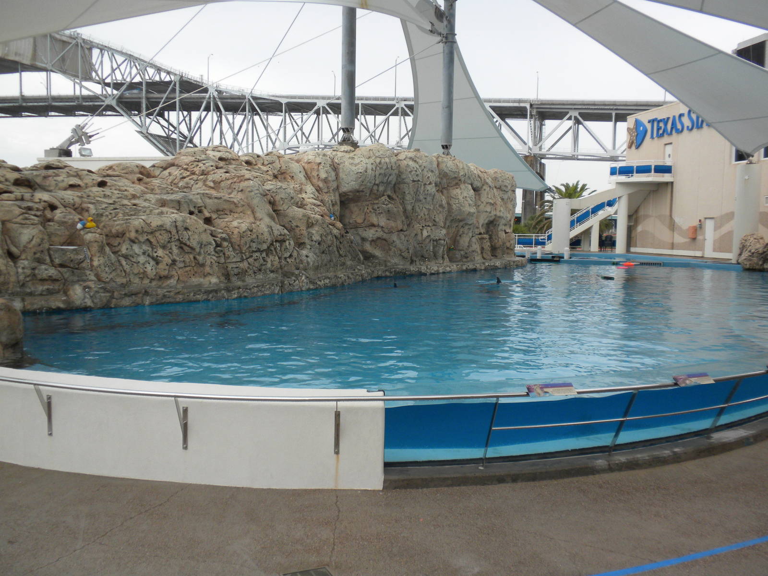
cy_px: 288
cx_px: 384
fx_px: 821
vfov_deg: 38.7
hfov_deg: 50.1
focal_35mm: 37
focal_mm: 6.6
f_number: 3.5
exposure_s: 1/500
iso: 79
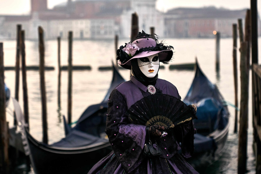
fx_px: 761
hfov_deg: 19.5
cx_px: 130
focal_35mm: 105
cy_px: 87
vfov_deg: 13.0
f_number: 2.8
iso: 800
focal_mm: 70
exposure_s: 1/100
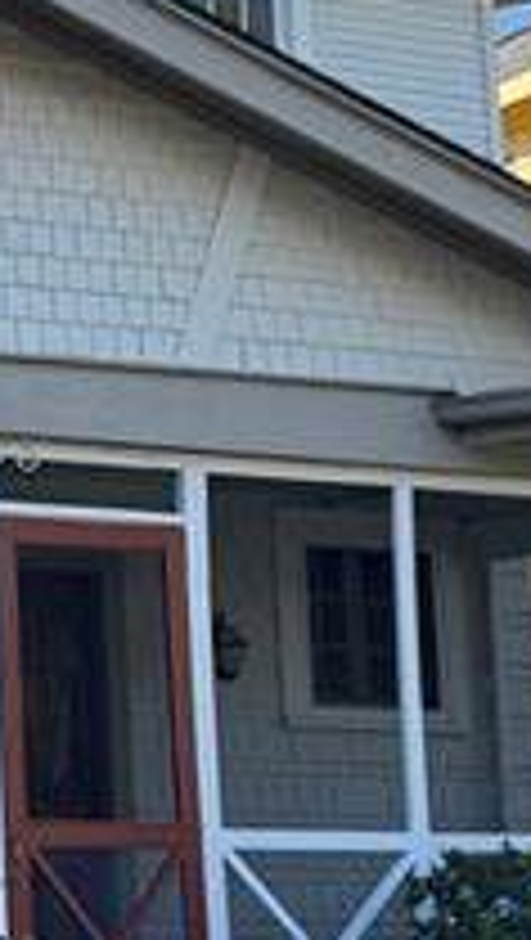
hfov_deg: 11.9
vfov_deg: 22.1
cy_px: 319
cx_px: -342
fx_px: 2396
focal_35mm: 96
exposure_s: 1/1767
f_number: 1.78
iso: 80
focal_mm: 6.76
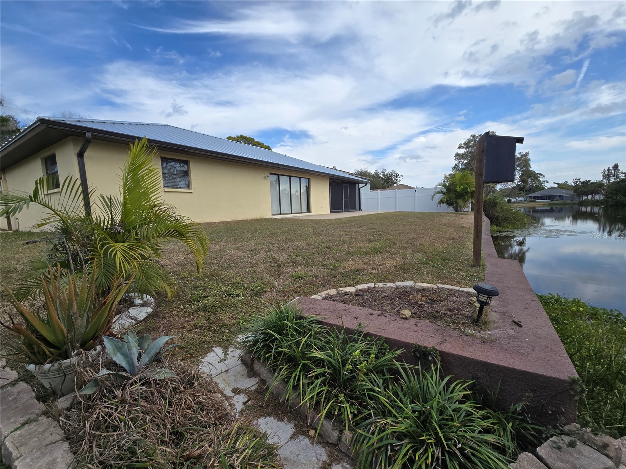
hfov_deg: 106.2
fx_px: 235
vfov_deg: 89.9
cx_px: 313
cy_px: 234
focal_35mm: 13
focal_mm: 2.2
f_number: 2.2
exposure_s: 1/1672
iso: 50
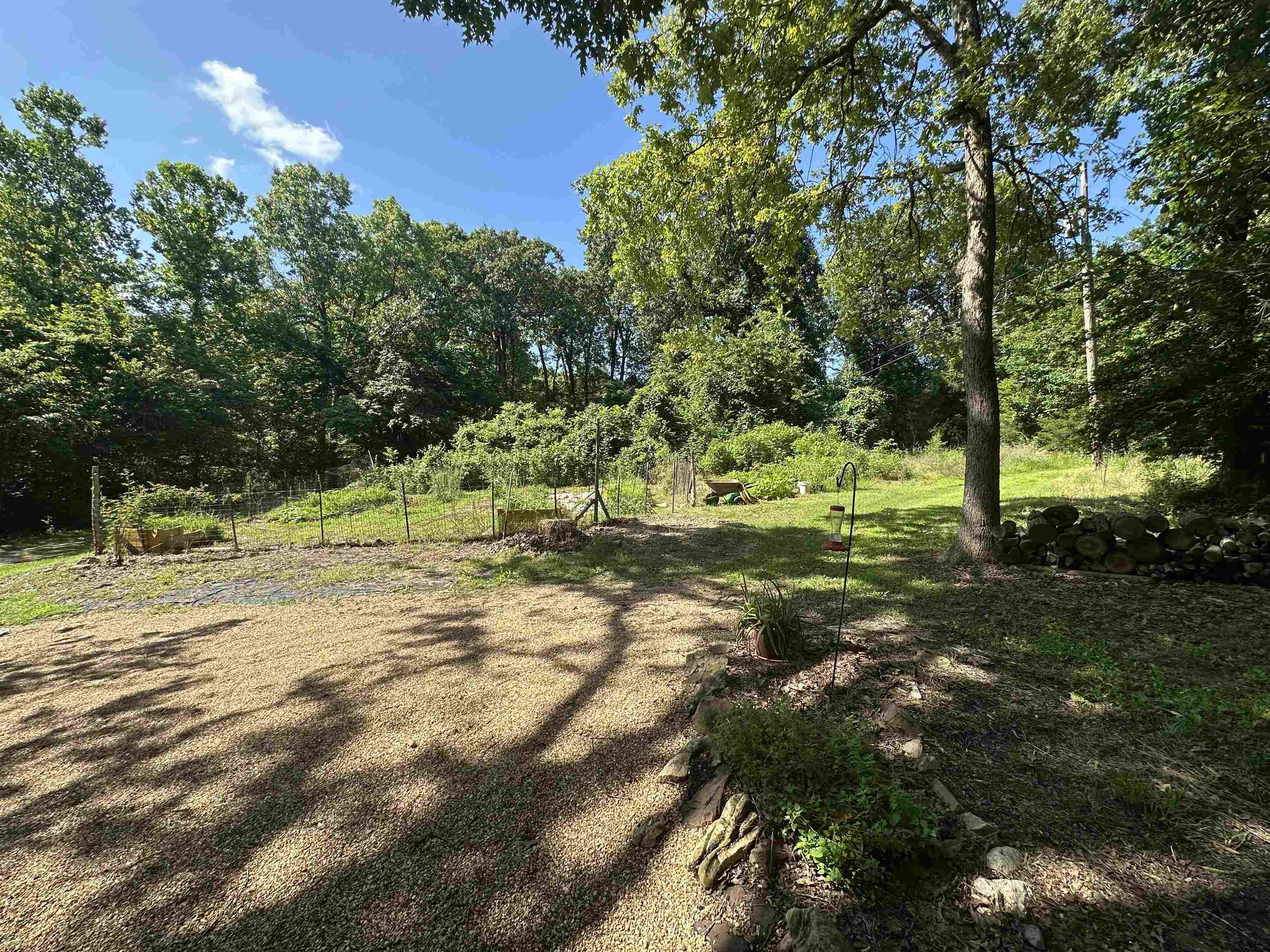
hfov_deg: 102.1
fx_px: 514
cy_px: 476
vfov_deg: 85.7
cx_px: 635
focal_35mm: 14
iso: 40
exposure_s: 1/670
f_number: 2.2
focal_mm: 2.22
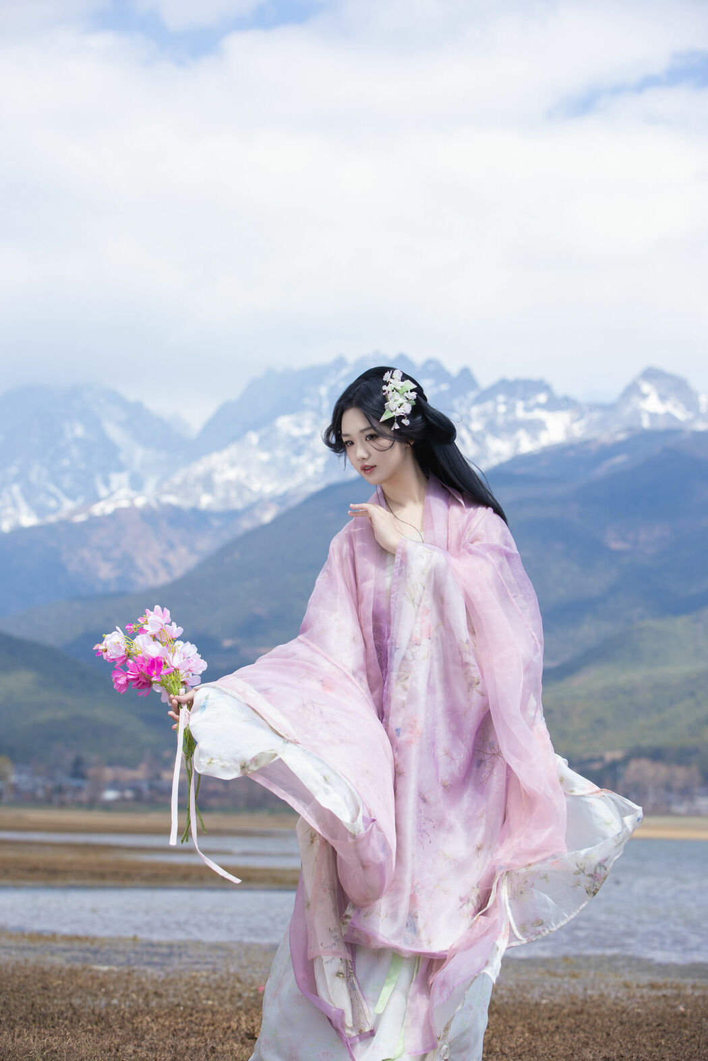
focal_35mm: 85
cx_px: 354
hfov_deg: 16.1
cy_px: 530
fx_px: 2507
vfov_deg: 23.9
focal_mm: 85
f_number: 5
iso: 100
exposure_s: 1/640
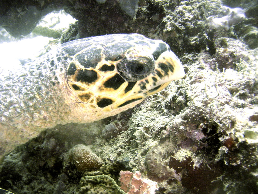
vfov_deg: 35.9
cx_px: 129
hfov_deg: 46.8
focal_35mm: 40
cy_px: 97
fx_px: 298
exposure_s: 1/60
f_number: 2.9
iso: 160
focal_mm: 6.3
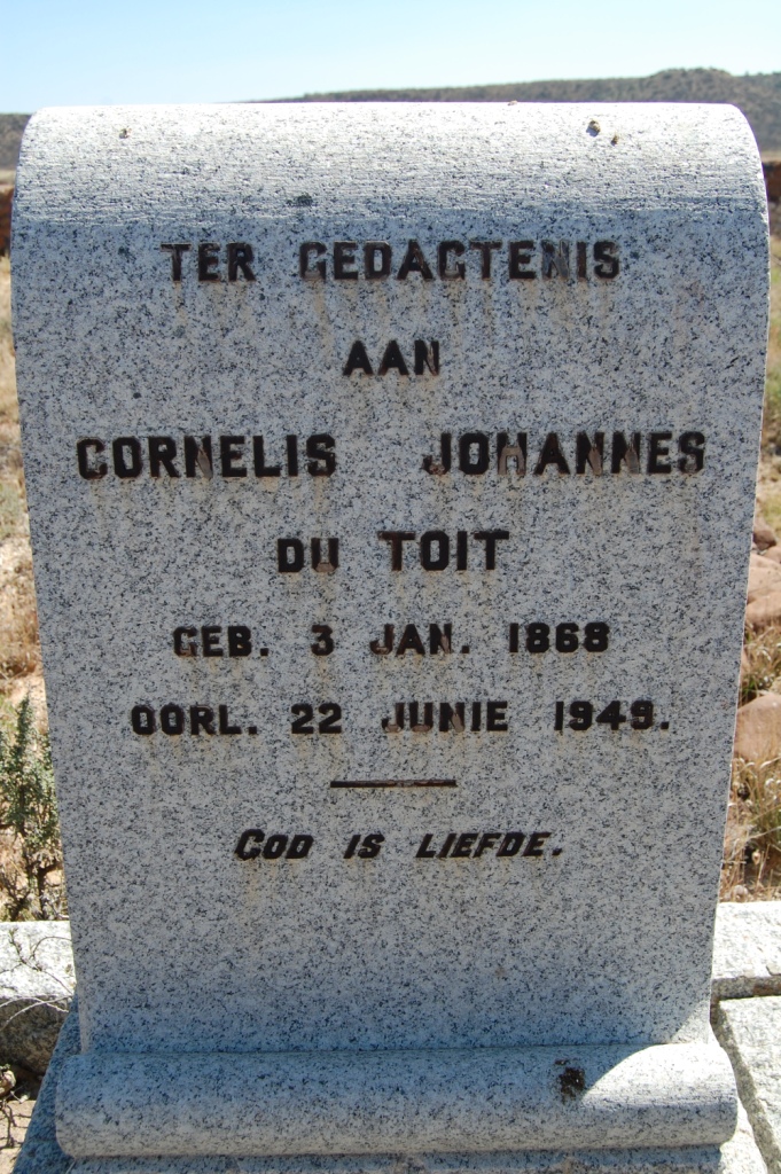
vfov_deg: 53.2
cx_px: 390
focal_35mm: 36
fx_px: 1173
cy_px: 587
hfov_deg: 36.8
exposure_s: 1/200
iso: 200
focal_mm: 24
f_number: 8
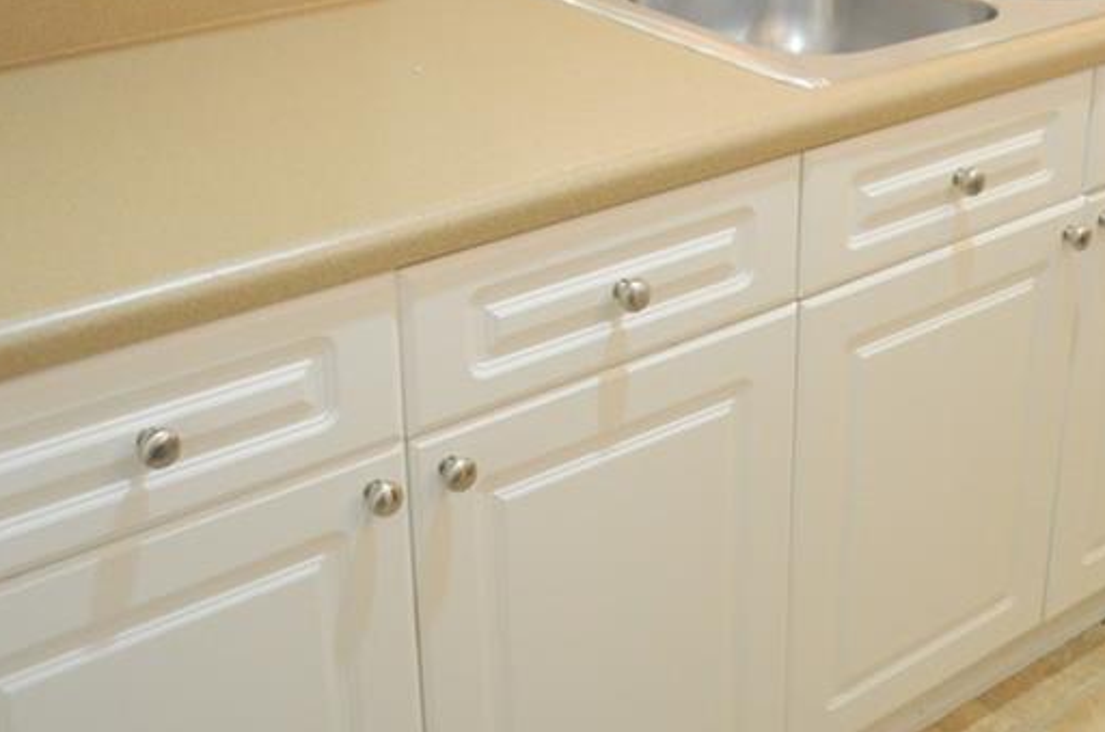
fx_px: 1654
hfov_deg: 36.8
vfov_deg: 24.4
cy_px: 120
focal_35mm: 54
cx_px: 667
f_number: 3.5
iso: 1600
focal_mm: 18
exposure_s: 1/25
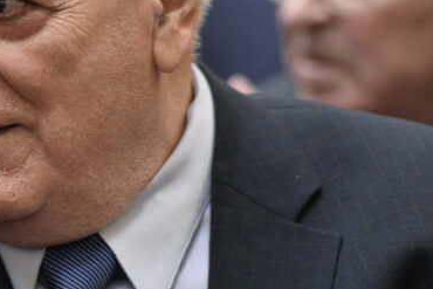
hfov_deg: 3.7
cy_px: 98
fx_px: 6654
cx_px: 13
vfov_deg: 2.5
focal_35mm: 553
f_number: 2.8
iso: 2200
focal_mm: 200
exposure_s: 1/100
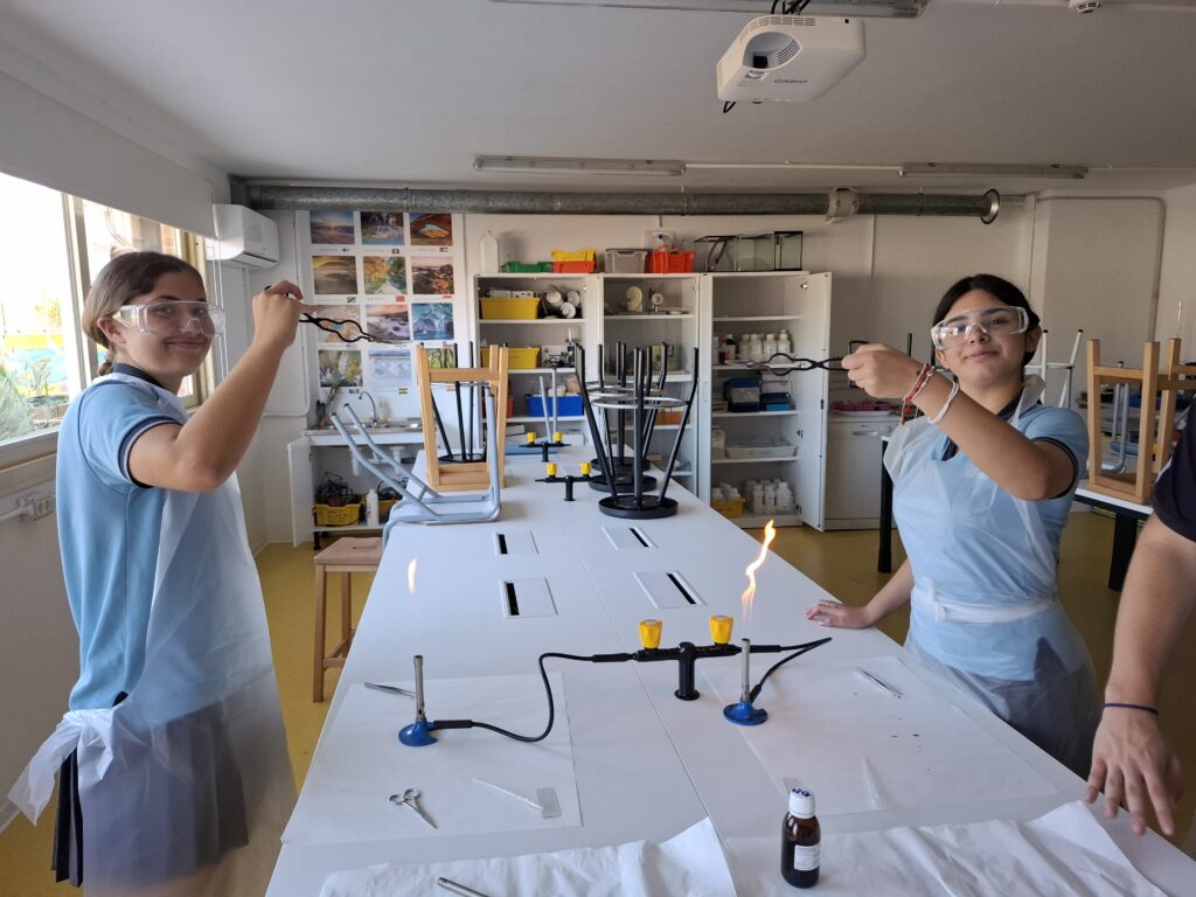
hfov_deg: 73.9
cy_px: 448
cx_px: 598
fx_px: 795
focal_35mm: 23
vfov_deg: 58.9
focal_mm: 5.54
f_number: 1.8
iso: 100
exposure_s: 1/100
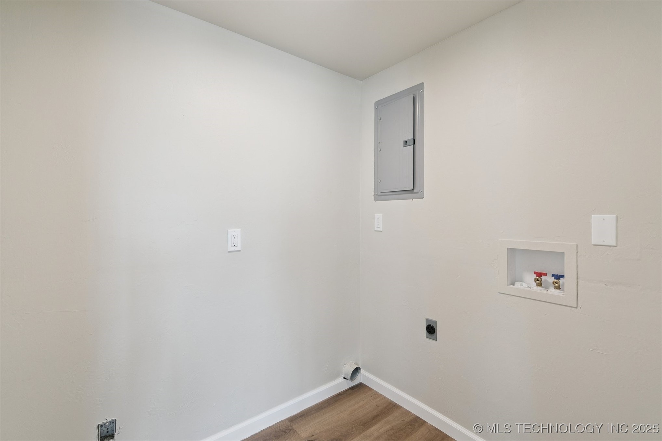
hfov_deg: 100.4
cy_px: 220
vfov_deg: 77.3
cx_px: 331
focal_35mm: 15
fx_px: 276
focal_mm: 10
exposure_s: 1/30
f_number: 6.3
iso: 200
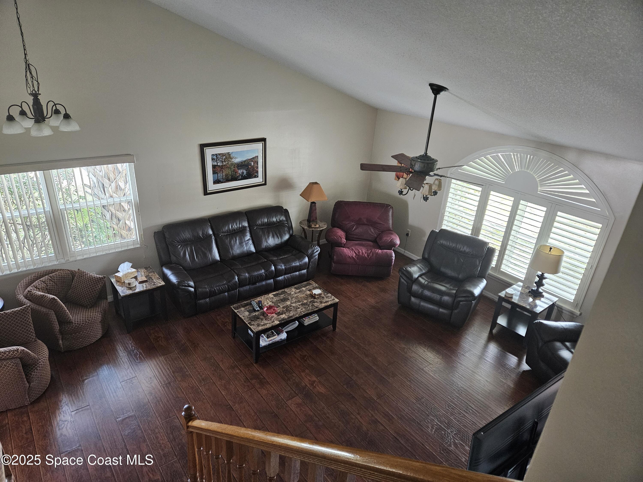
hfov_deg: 73.9
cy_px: 241
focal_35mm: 23
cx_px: 322
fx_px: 427
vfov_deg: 58.9
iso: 500
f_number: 1.8
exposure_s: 1/60
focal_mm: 5.4
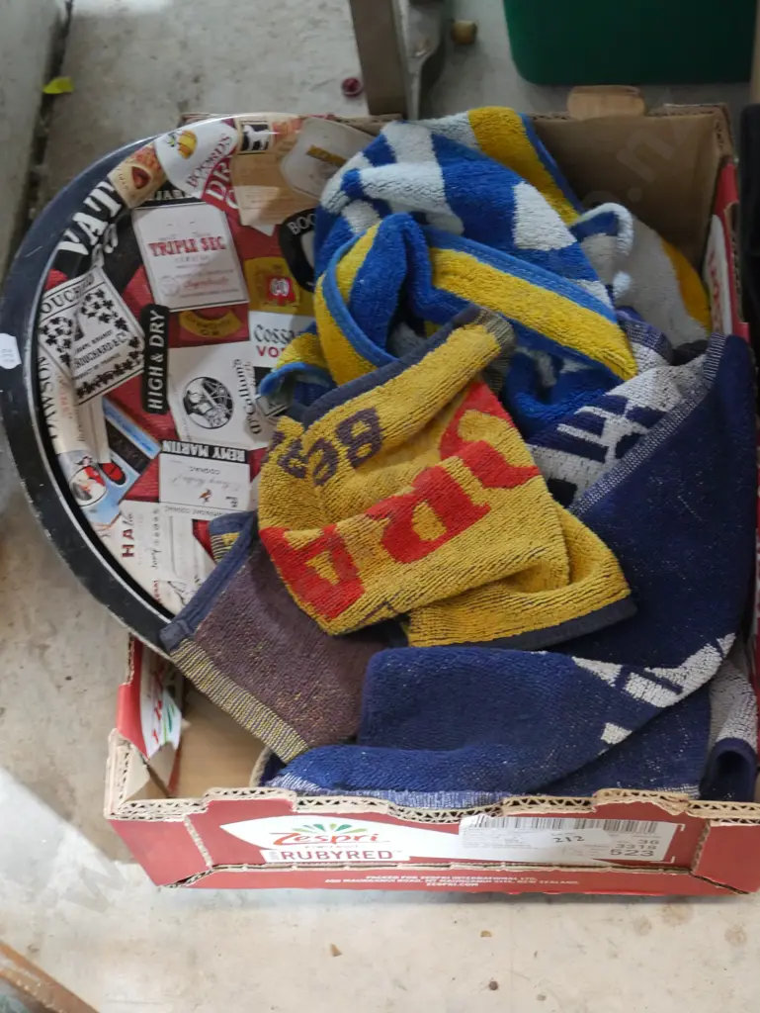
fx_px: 1638
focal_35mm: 56
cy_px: 506
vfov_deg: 34.3
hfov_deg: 26.1
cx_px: 380
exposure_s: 1/15
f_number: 5.3
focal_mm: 28
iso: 3200
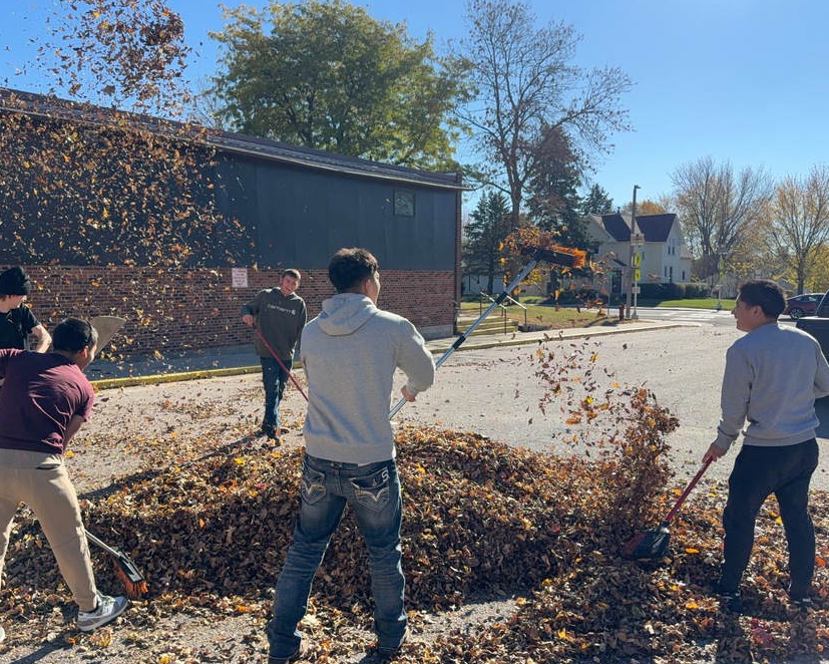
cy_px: 333
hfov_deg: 60.3
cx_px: 374
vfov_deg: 50.0
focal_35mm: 29
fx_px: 712
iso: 100
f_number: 1.78
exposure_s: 1/3953
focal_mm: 6.76
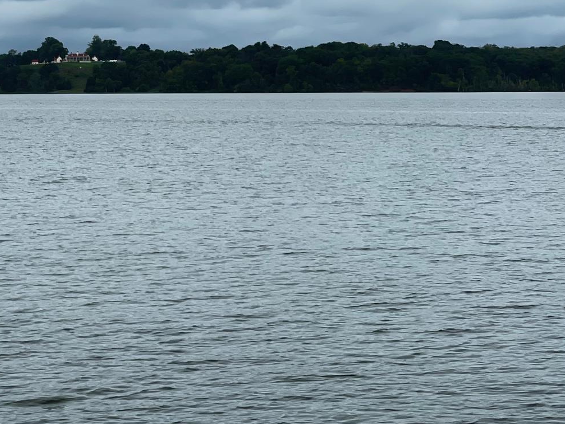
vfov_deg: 13.5
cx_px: 104
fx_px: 1763
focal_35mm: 108
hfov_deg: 18.0
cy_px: 6
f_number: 2
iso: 25
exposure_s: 1/2283
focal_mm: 6
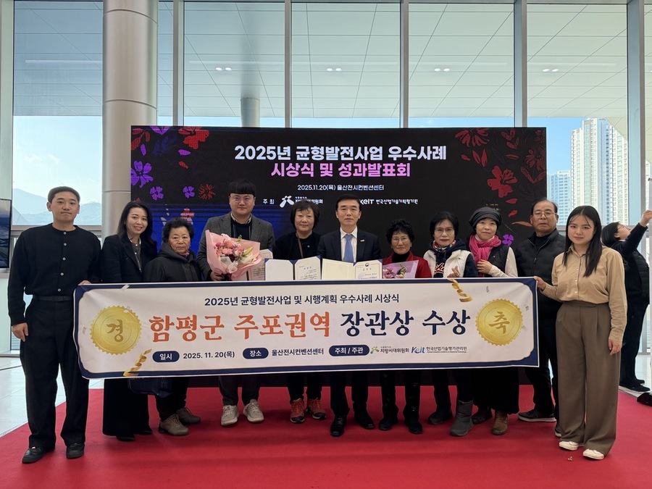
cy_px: 244
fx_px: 452
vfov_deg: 56.8
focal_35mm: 24
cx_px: 326
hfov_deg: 71.6
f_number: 1.78
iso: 200
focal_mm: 6.76
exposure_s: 1/227
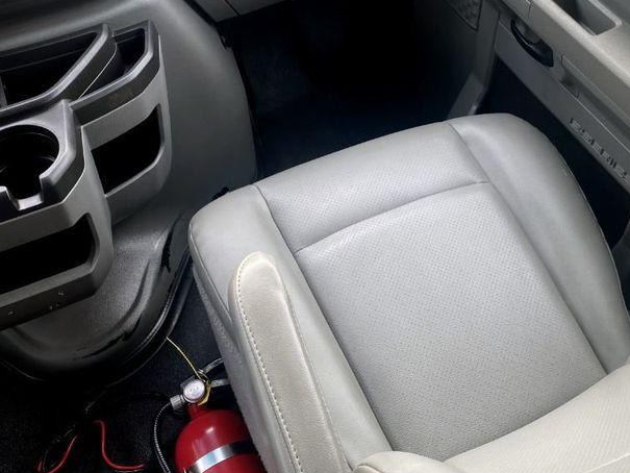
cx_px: 367
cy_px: 101
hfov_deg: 42.8
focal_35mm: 44
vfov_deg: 32.1
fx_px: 801
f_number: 1.8
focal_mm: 4.25
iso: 32
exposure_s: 1/121
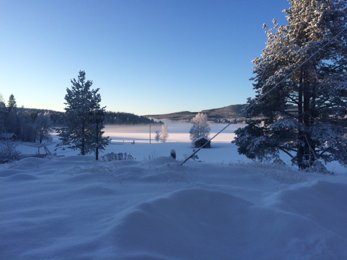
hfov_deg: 61.7
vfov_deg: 48.2
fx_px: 291
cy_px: 130
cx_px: 174
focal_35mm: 29
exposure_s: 1/1466
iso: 32
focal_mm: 4.15
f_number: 2.2
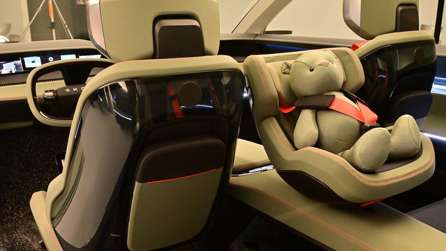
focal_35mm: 40
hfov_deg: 50.4
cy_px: 137
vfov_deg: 29.7
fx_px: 473
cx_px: 244
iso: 2000
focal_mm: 22
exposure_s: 1/40
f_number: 6.3
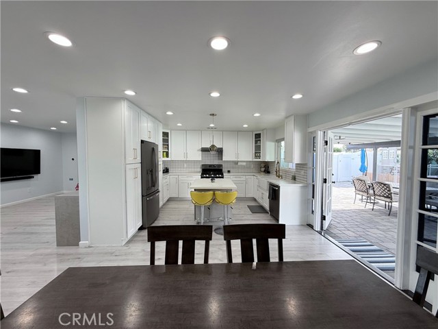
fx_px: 177
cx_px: 219
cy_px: 164
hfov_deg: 102.1
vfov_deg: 85.7
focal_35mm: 14
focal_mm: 2.22
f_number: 2.2
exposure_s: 1/120
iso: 80
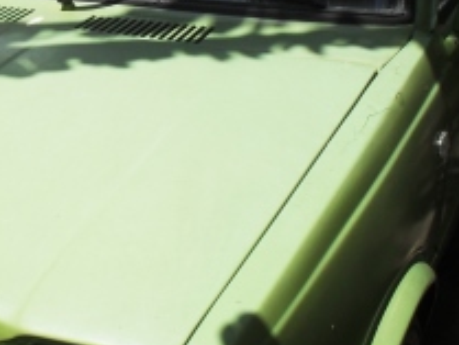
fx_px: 995
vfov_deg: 19.6
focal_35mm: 75
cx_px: 136
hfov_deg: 25.8
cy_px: 114
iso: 100
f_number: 8.4
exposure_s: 1/250
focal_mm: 6.3
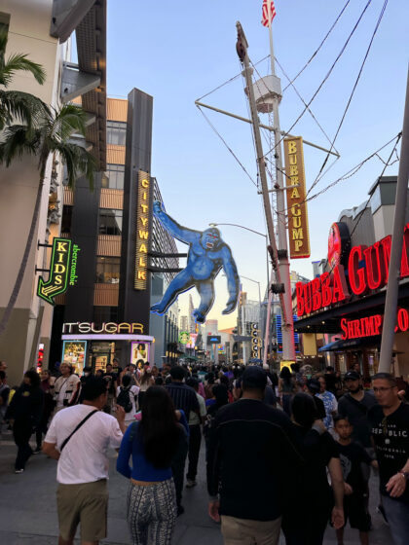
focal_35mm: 24
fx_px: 378
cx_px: 204
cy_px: 272
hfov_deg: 56.8
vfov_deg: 71.6
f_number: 1.78
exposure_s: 1/281
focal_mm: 6.86
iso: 80
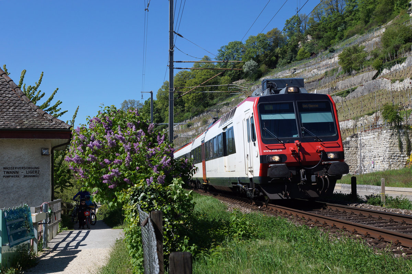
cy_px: 137
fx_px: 515
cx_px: 206
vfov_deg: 29.9
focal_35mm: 45
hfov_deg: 43.6
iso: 100
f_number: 4.5
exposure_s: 1/1000
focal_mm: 30
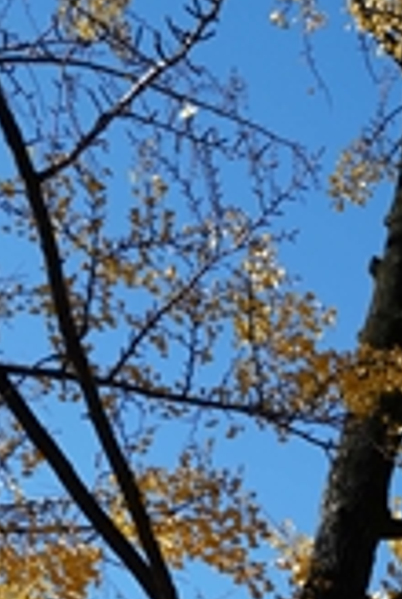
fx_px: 1218
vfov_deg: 21.2
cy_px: 1001
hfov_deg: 16.7
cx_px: 638
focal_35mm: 73
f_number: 8
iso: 100
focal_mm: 10
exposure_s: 1/200
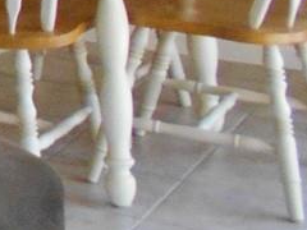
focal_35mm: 173
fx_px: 1534
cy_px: -213
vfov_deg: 8.2
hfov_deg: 8.9
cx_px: -666
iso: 400
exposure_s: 1/60
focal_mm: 4.6
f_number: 3.2
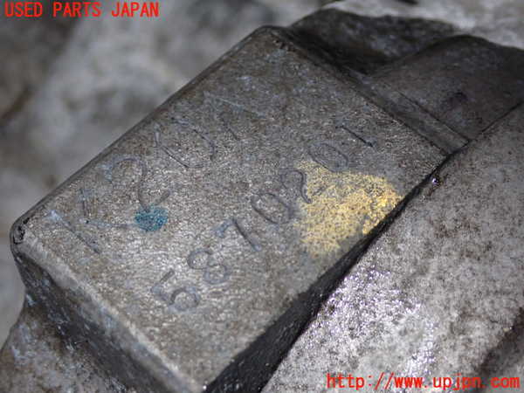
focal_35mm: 71
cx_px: 262
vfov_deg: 20.7
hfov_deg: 27.4
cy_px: 196
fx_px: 1075
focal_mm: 12.73
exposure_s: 1/60
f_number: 11
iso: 250
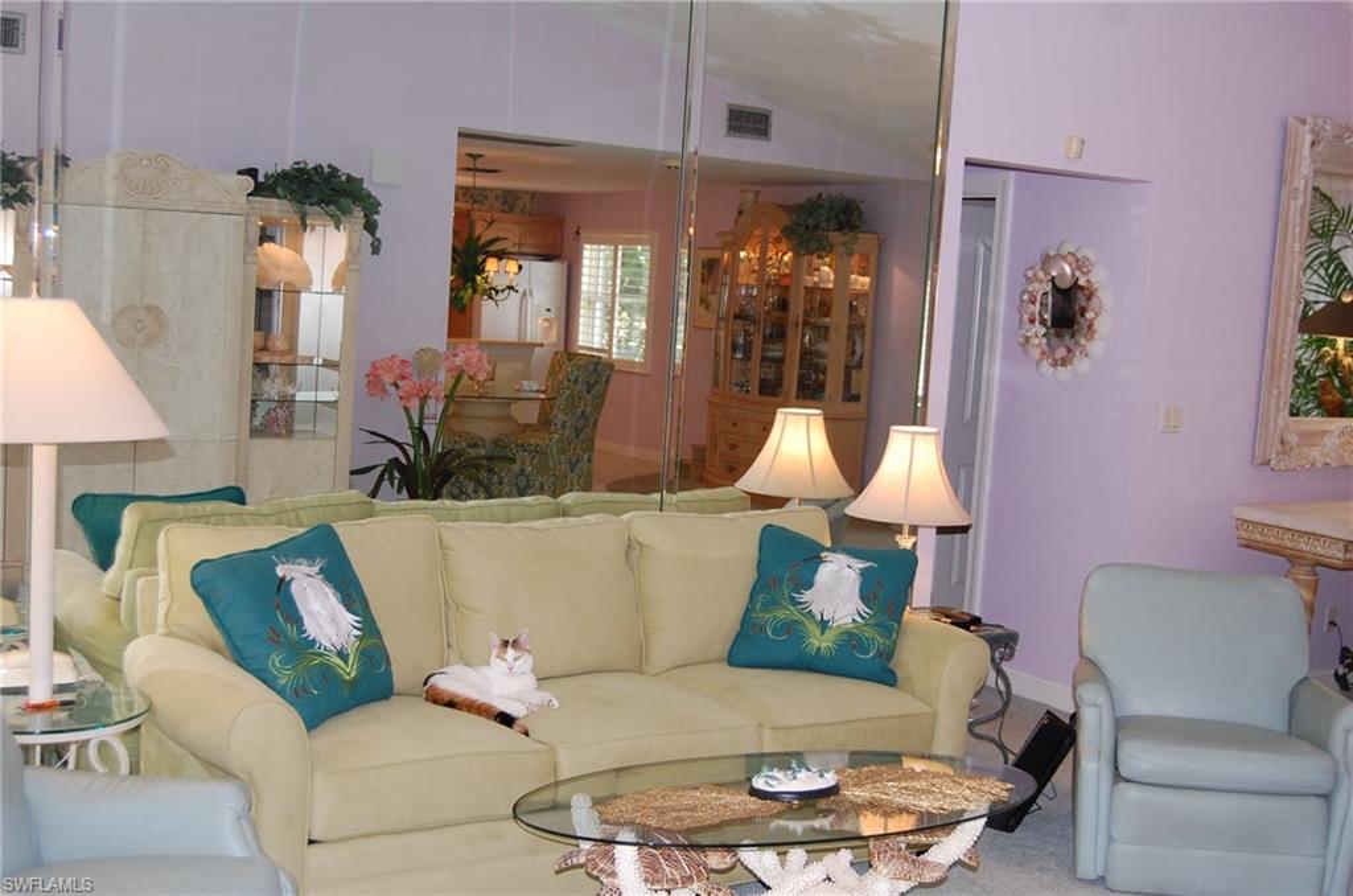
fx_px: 1575
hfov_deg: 46.5
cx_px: 676
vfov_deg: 31.7
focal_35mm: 42
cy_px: 448
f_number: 4.2
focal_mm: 28
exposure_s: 1/60
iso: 400
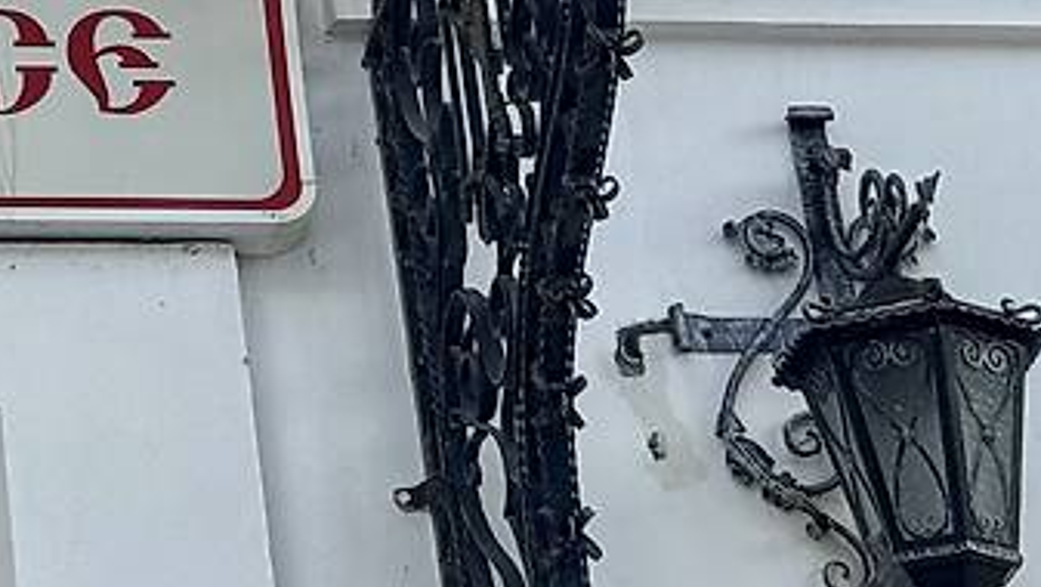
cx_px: -726
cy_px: -640
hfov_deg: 10.9
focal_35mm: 186
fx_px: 5137
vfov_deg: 6.3
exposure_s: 1/1172
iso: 64
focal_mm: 6.76
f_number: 1.78
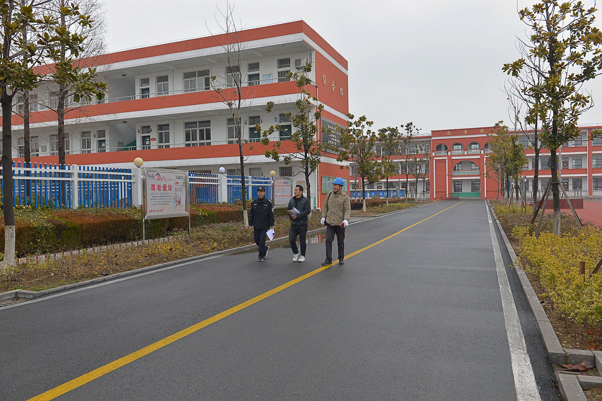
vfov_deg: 46.4
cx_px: 301
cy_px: 200
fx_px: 468
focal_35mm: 28
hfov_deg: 65.5
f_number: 5.6
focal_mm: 28
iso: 320
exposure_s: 1/125
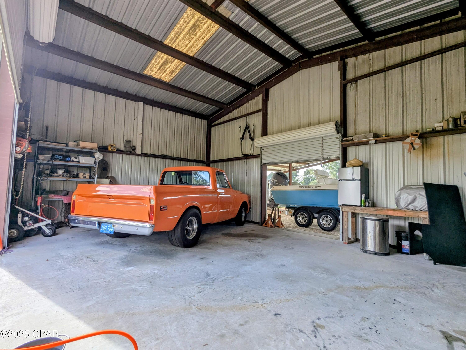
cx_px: 233
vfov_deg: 78.2
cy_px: 175
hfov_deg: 94.4
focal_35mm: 16
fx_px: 216
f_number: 2.2
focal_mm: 2.35
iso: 44
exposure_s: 1/300
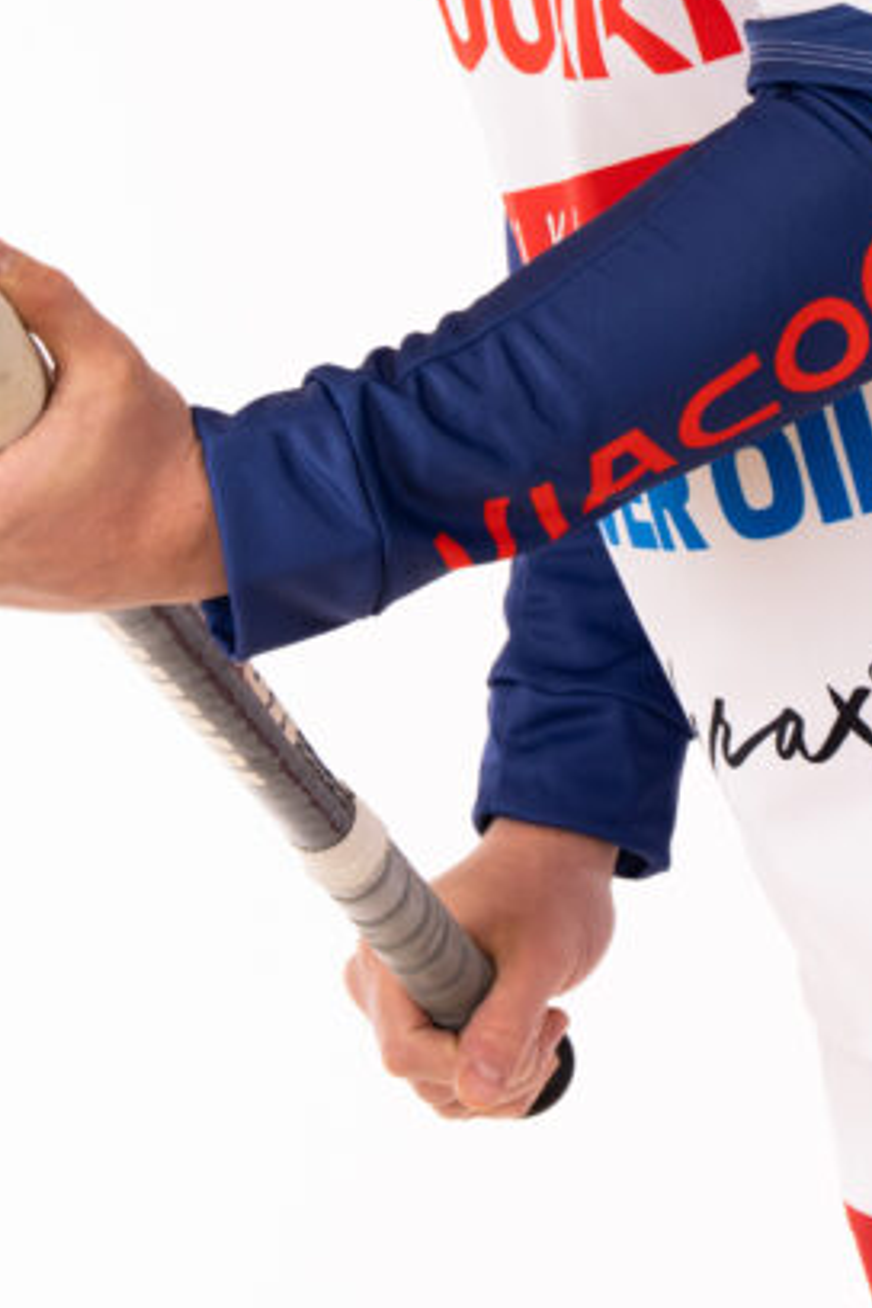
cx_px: 656
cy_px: -180
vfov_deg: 4.7
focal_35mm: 442
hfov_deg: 3.1
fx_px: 16058
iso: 1000
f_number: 8
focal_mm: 176
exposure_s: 1/125
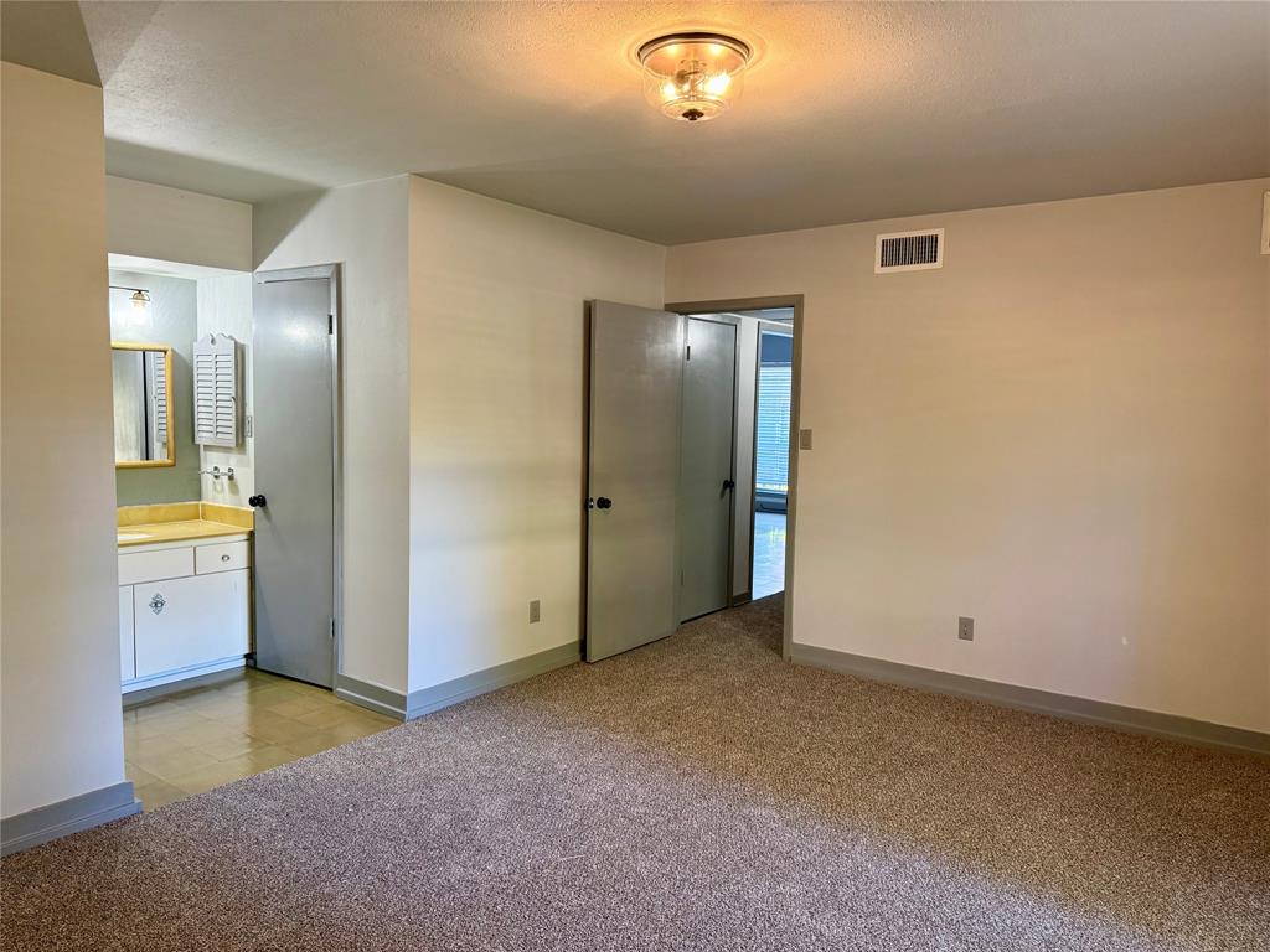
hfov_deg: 71.6
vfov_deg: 56.8
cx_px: 635
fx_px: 881
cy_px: 476
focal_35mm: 24
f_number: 1.78
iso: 200
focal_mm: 6.76
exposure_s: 1/60
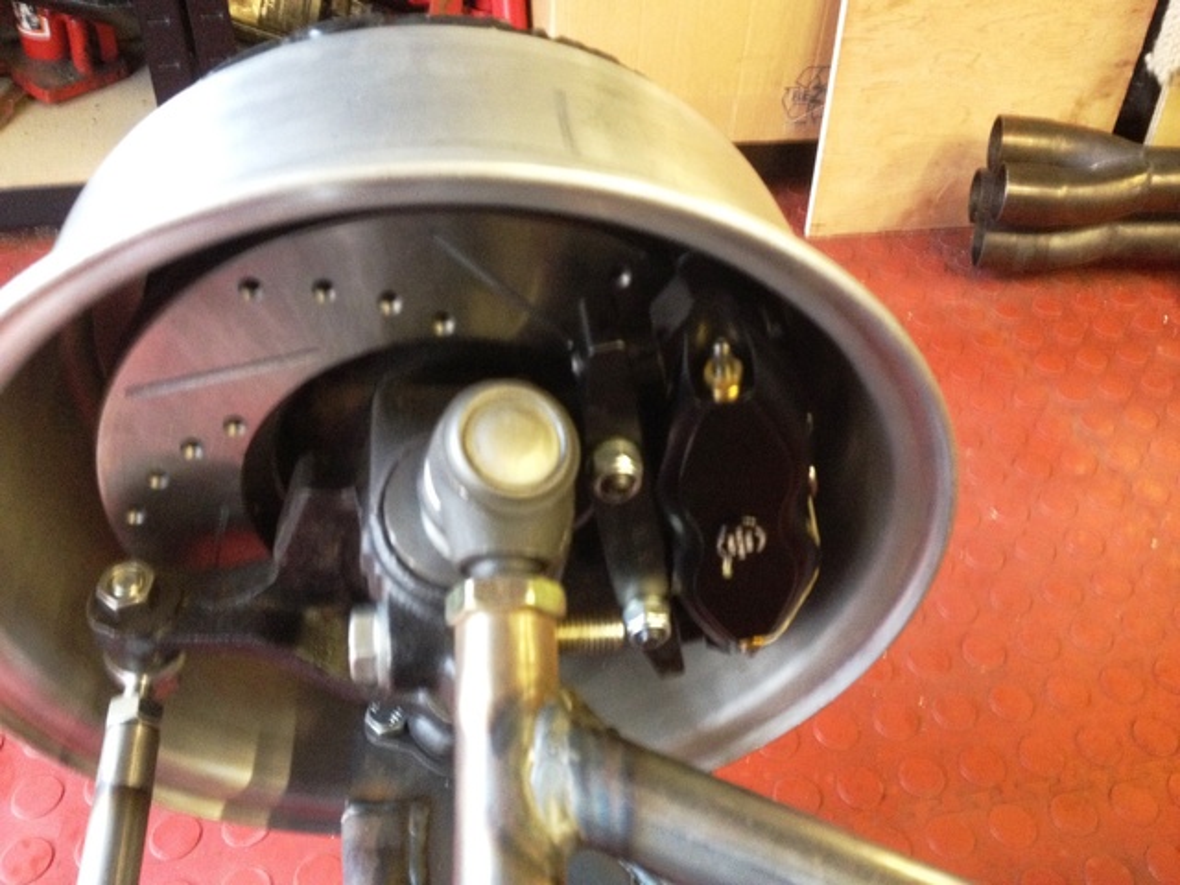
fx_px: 1193
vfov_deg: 40.7
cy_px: 442
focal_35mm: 35
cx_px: 590
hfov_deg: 52.6
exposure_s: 1/17
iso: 400
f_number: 2.4
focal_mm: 4.28
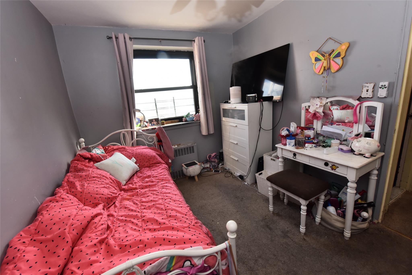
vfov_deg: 81.2
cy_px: 138
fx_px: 160
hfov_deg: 104.3
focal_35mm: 14
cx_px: 206
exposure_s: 1/125
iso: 800
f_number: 9
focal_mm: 14
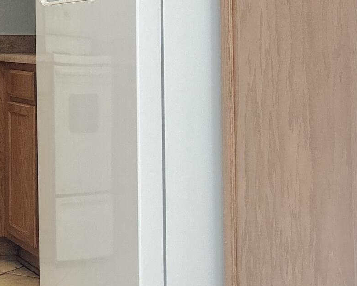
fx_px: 1025
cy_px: 2
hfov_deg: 16.9
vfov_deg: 15.6
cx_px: -252
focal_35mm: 97
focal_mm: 5.7
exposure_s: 1/120
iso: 100
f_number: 1.5
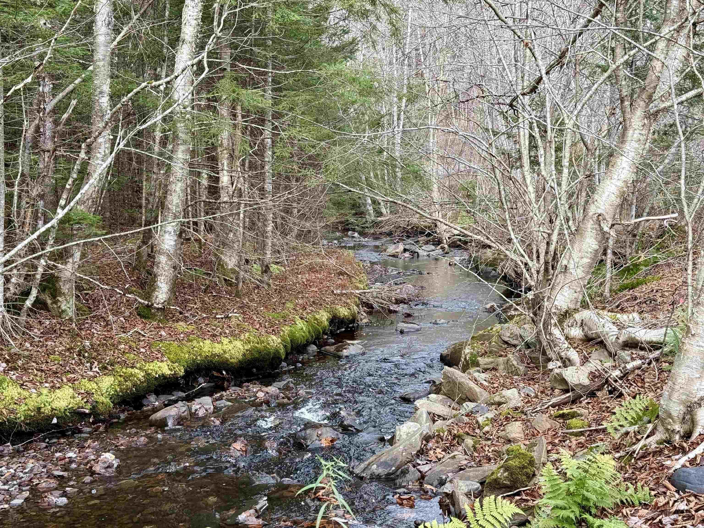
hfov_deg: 39.7
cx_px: 352
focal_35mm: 48
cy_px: 264
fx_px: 976
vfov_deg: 30.3
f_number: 1.78
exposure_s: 1/549
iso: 64
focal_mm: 6.76
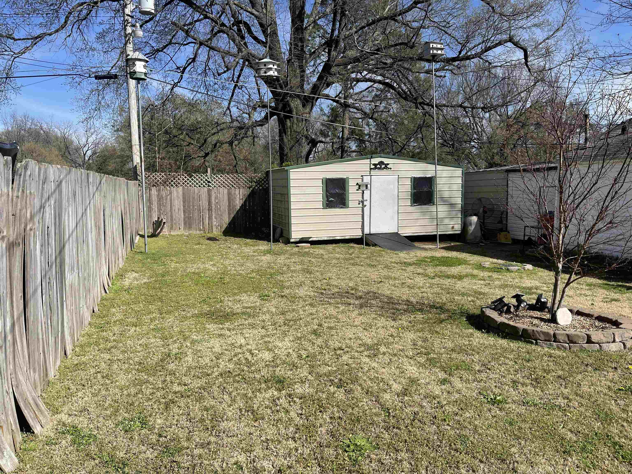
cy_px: 237
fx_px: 456
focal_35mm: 25
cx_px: 316
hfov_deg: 69.4
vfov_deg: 54.9
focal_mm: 5.1
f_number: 1.6
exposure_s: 1/3344
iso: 32
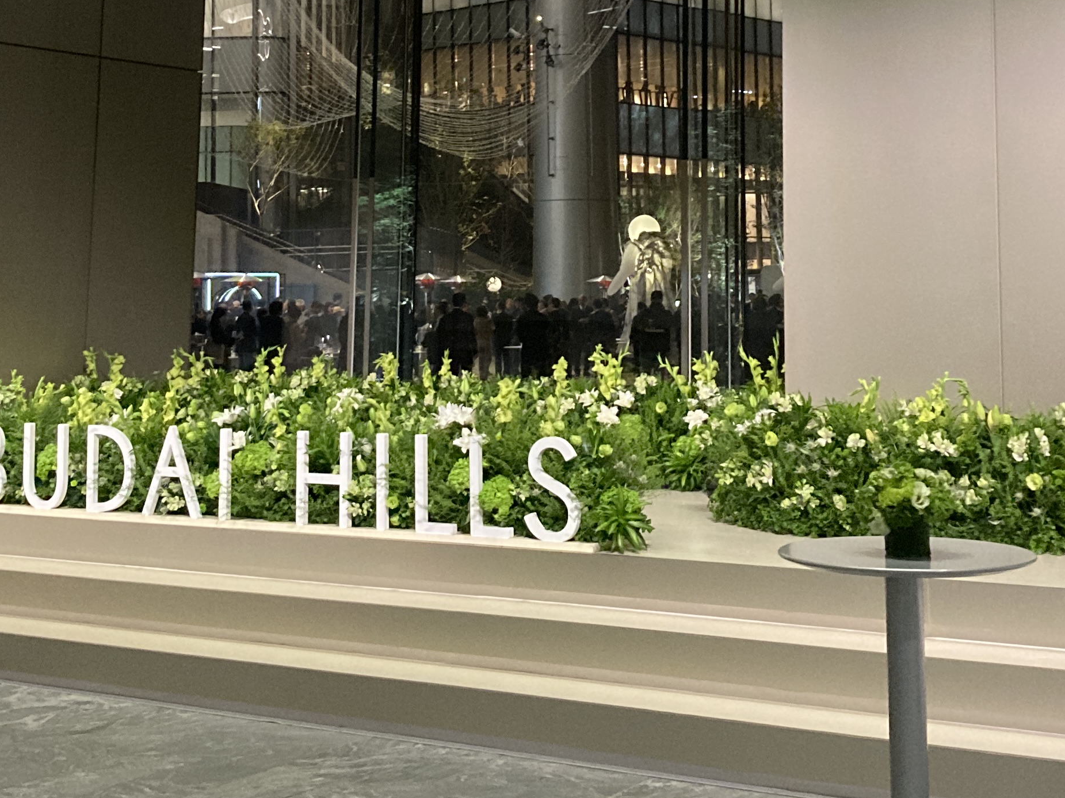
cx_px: 513
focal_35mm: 61
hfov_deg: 31.7
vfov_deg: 23.6
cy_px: 139
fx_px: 1877
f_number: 1.8
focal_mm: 3.99
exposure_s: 1/35
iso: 400
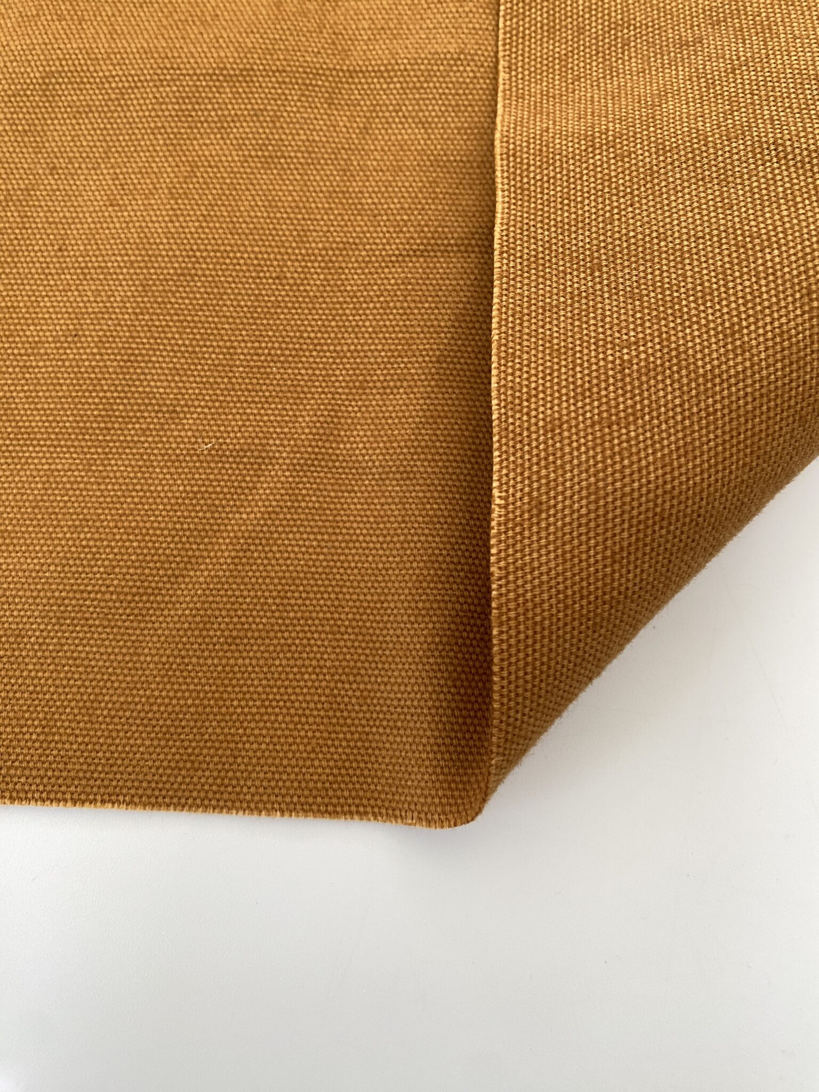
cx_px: 410
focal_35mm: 26
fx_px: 820
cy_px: 546
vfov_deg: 67.3
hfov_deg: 53.1
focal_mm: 4.25
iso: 64
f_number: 1.8
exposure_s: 1/50
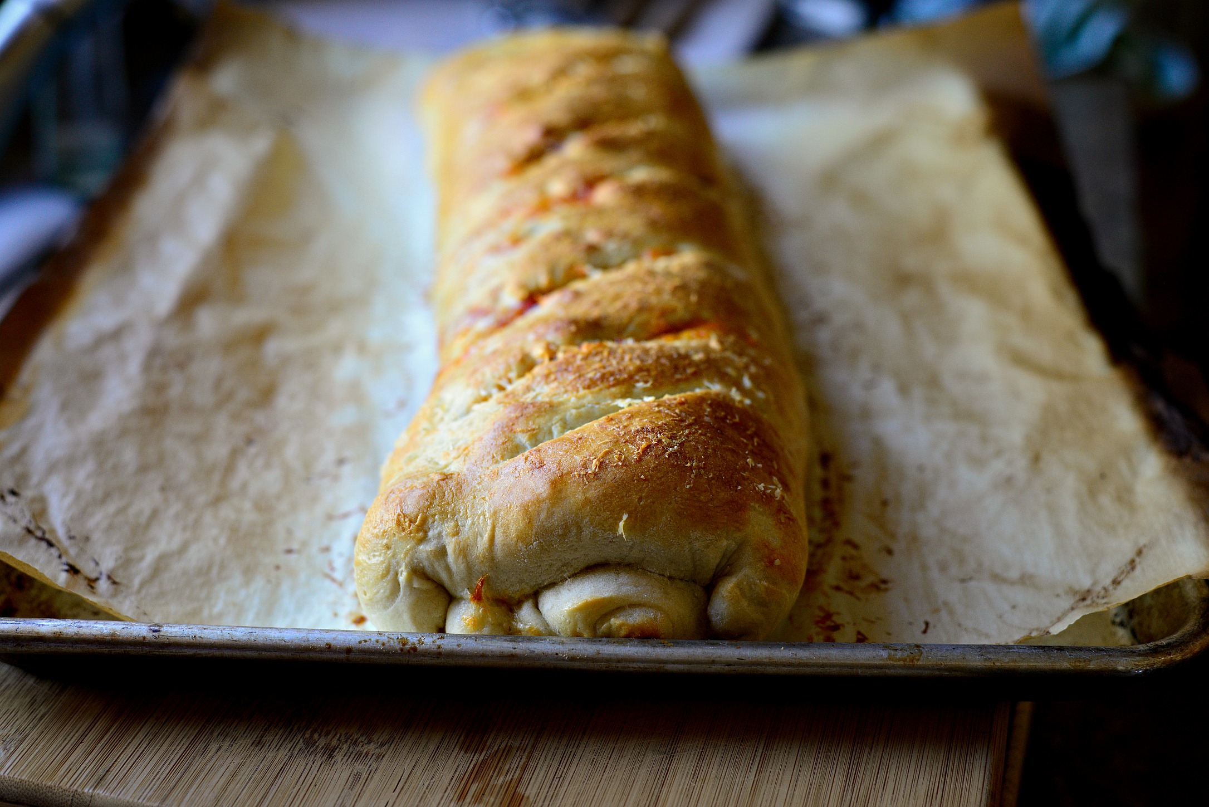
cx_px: 604
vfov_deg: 27.0
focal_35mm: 50
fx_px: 1680
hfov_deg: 39.6
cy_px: 404
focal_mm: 50
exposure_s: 1/80
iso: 800
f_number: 4
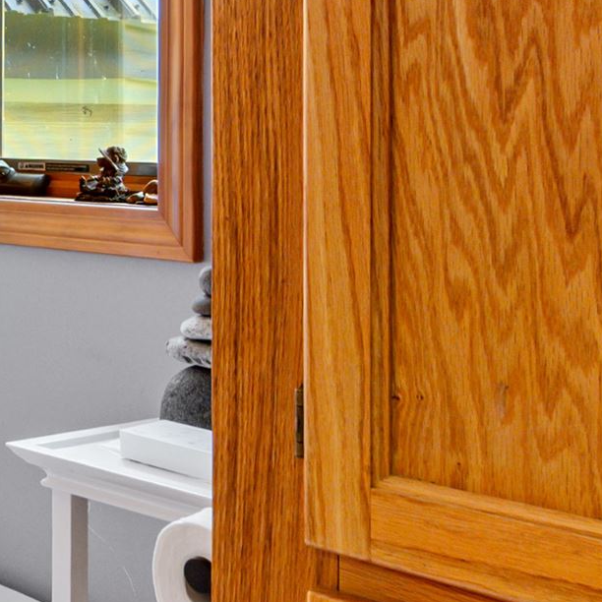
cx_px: -347
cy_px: 142
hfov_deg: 21.6
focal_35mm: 64
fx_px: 1259
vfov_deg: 26.5
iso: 100
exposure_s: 1/1.67
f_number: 8
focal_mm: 10
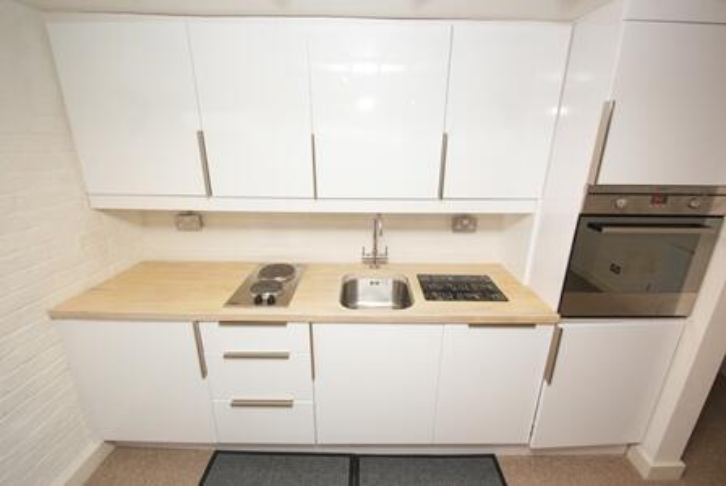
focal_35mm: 15
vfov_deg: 77.5
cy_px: 243
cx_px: 363
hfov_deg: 100.3
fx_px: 303
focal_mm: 10
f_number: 5.6
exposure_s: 1/60
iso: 400
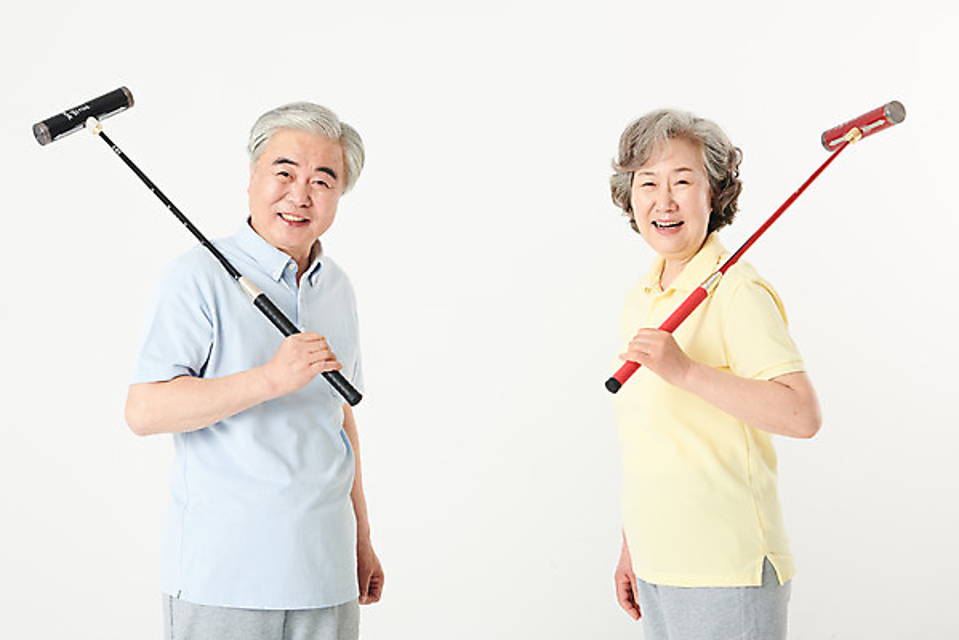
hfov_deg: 28.8
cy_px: 320
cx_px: 480
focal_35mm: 70
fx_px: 1866
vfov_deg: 19.5
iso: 100
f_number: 14
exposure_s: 1/125
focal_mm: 70
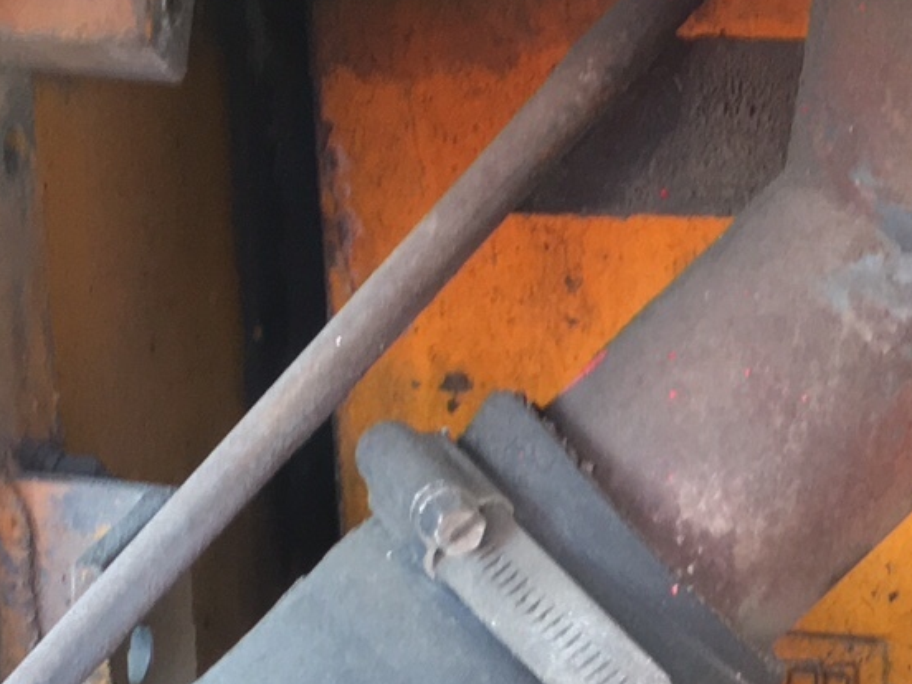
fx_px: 2793
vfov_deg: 13.7
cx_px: 990
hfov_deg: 17.9
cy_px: 748
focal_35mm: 106
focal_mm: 4.15
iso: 50
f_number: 2.2
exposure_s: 1/30
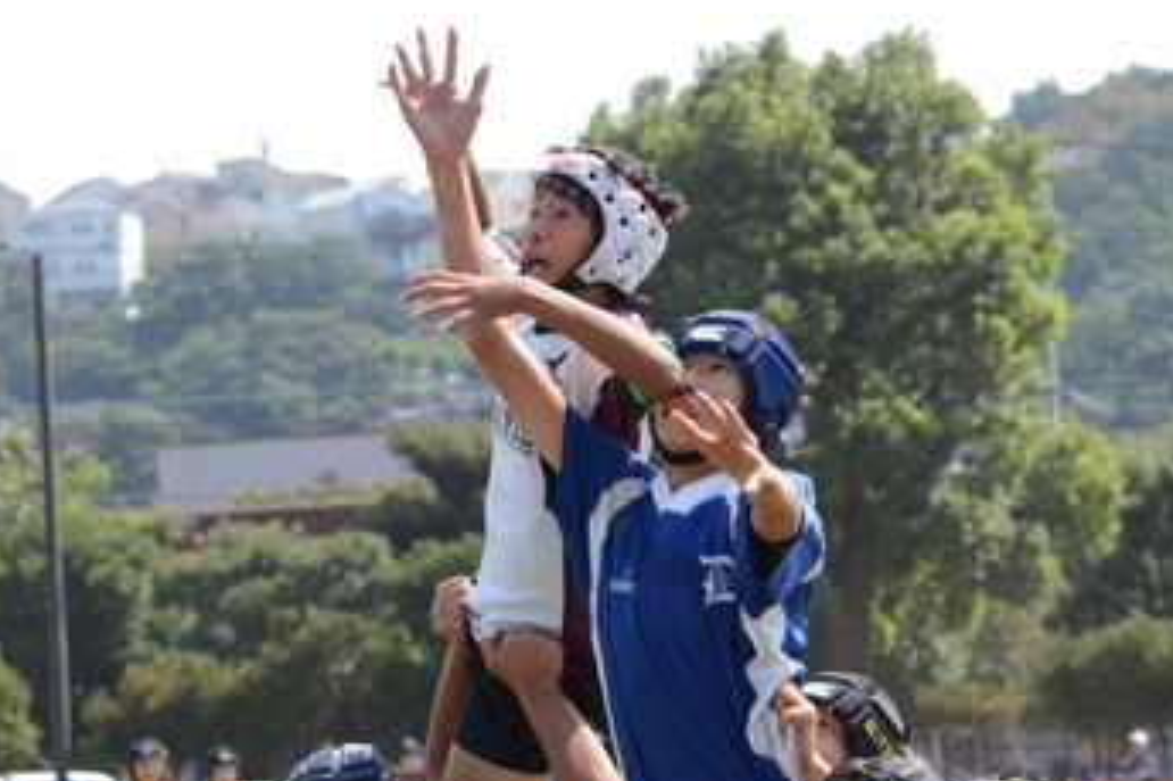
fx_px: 7639
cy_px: 409
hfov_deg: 8.8
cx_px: 563
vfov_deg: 5.9
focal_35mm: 235
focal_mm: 135
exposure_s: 1/500
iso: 400
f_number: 7.1
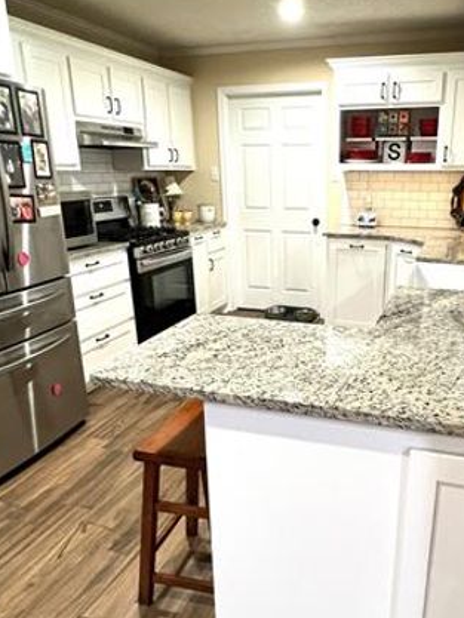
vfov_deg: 65.2
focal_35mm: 27
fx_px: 482
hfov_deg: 50.6
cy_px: 339
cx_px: 301
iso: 250
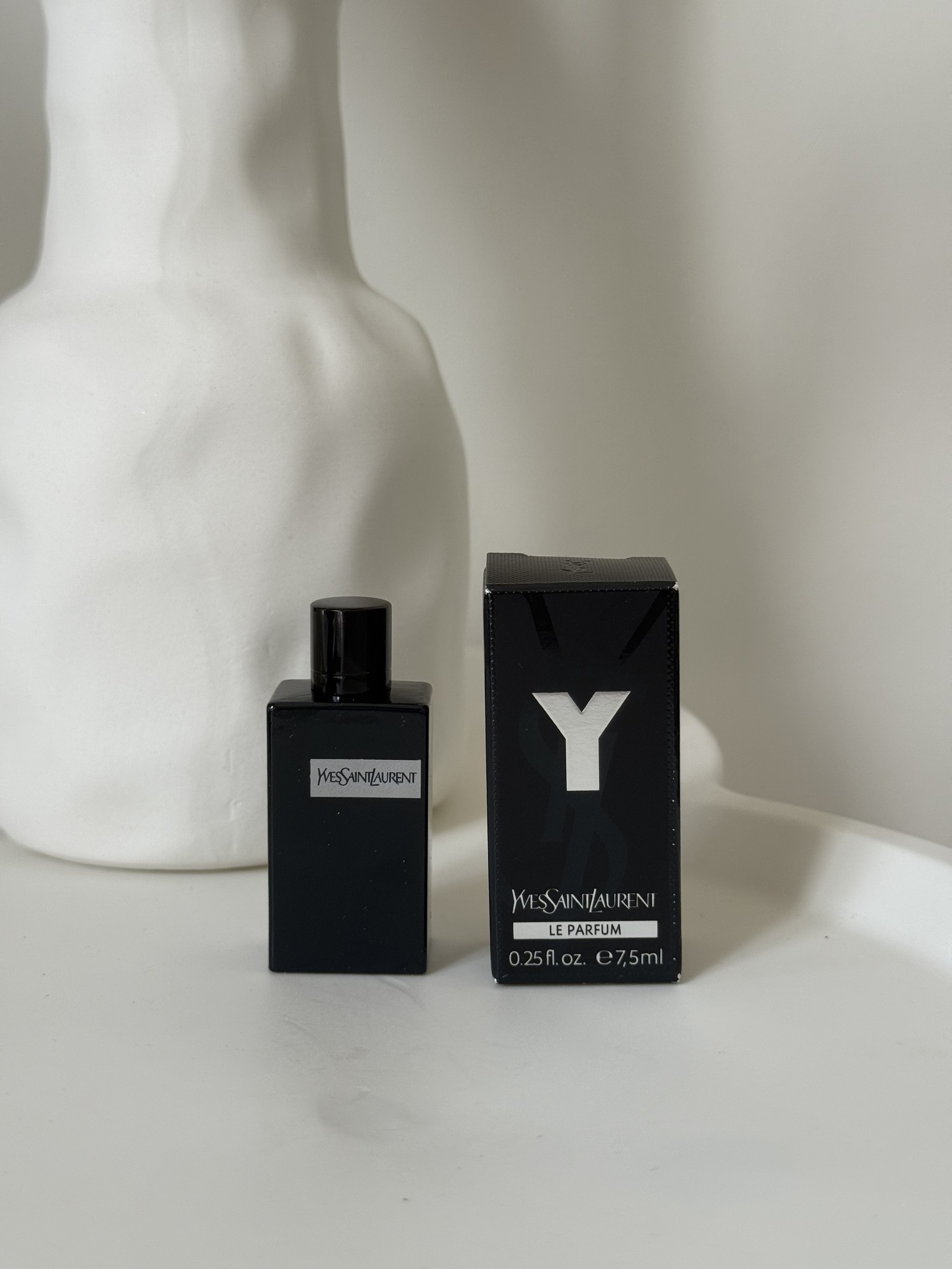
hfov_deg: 30.3
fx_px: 1760
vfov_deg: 39.7
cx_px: 476
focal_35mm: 48
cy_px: 634
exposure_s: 1/108
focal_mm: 6.76
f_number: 1.78
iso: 100
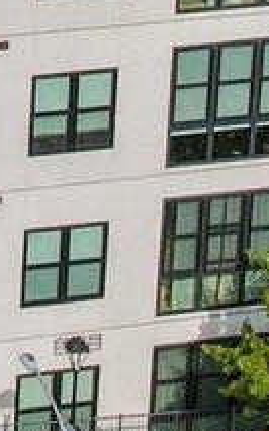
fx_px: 2535
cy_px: -375
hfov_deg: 5.9
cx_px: -283
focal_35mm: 216
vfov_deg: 9.2
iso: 140
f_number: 2.8
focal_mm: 8.38
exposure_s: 1/3200
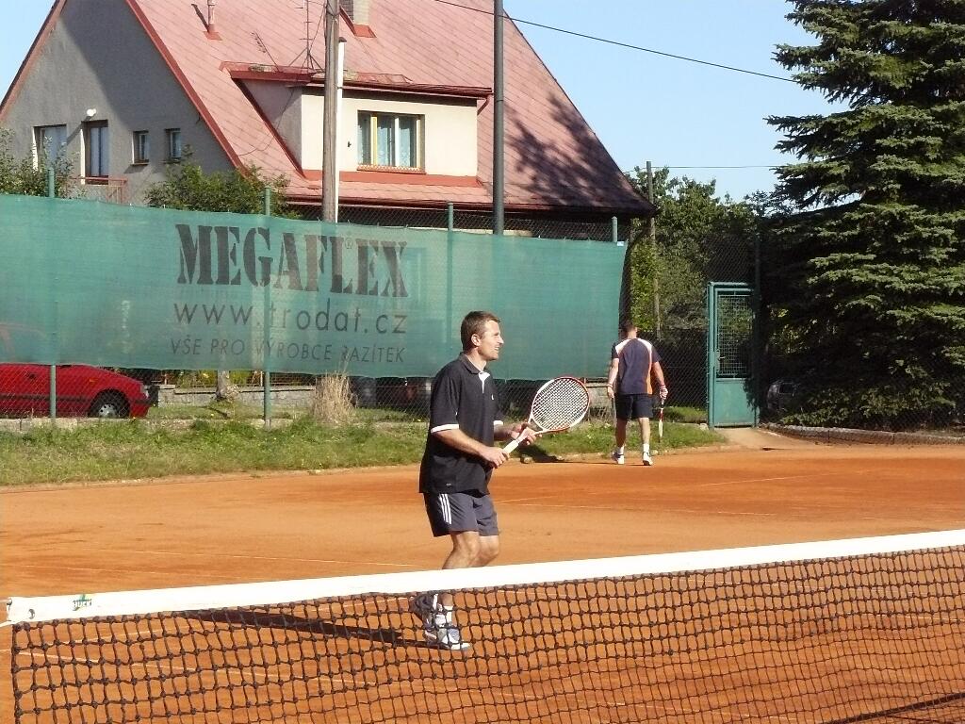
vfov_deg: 14.0
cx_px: 482
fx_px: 2955
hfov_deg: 18.5
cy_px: 362
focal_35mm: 106
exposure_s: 1/640
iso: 400
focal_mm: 17.7
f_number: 8
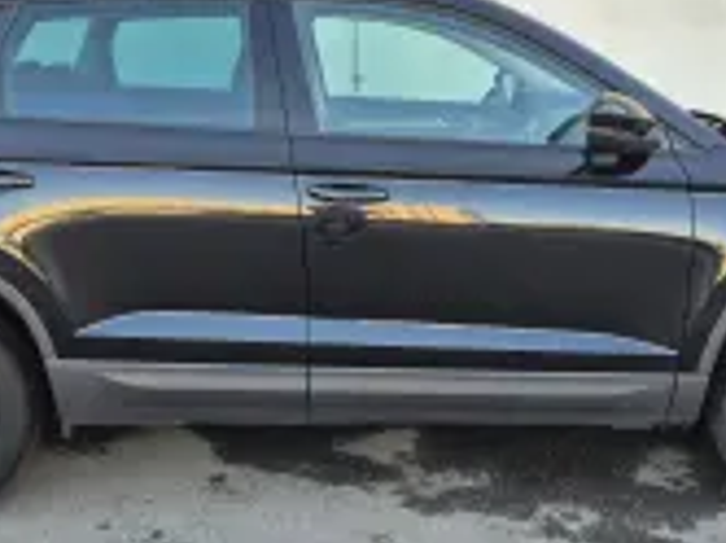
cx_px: 350
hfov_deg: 38.2
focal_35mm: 50
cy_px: 228
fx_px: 1047
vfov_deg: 29.0
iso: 32
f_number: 1.8
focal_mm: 5.4
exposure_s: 1/180
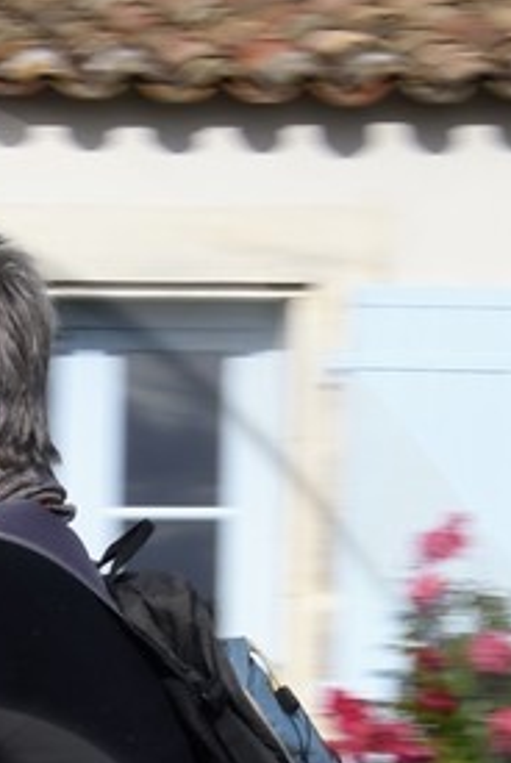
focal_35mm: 244
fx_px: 5182
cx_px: -483
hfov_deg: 5.5
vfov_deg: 8.2
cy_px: 1160
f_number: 20
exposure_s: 1/100
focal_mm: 42
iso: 100
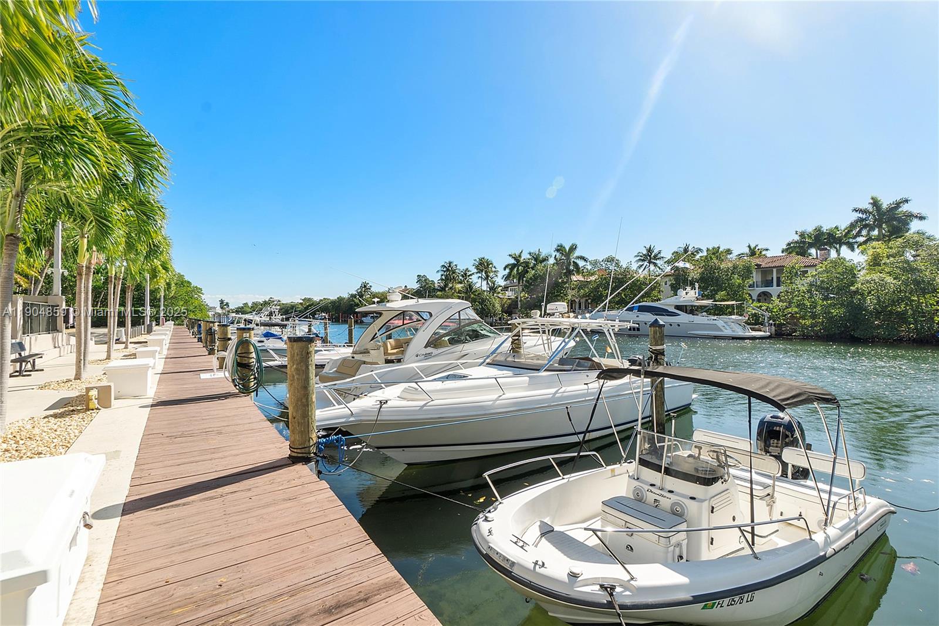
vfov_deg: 77.3
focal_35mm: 15
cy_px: 313
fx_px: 391
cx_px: 470
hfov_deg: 100.4
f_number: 11
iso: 100
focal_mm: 10
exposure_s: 1/250
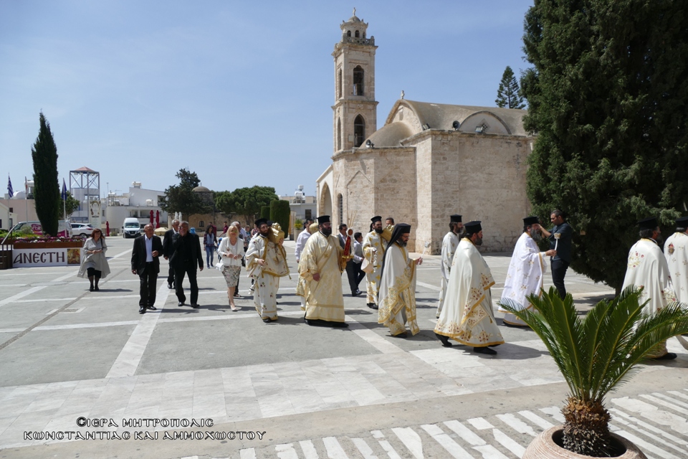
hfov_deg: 71.5
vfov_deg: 51.3
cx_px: 344
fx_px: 478
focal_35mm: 25
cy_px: 230
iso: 125
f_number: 4.5
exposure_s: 1/1600
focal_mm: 9.12
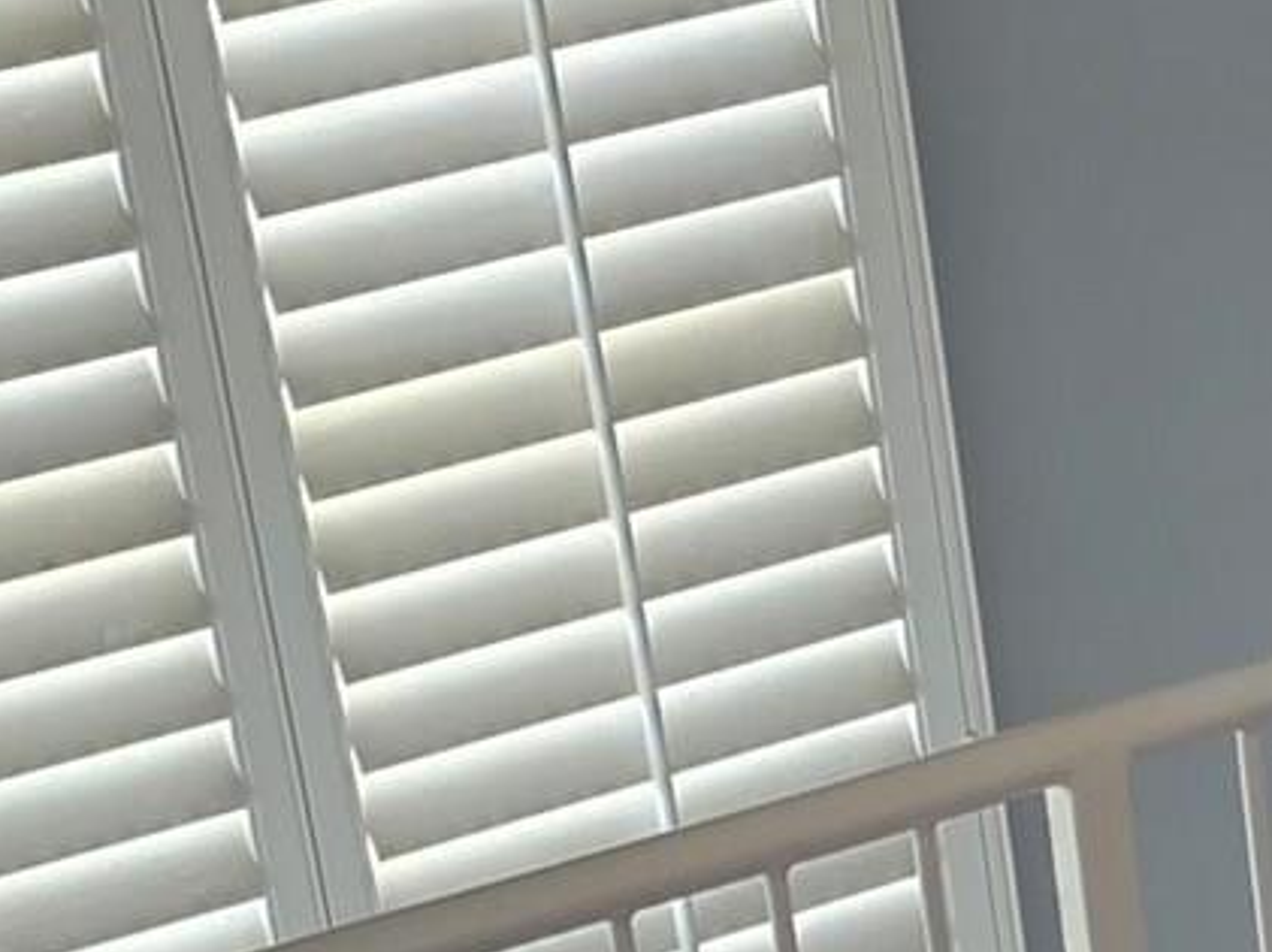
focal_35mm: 168
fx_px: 6168
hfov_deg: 11.4
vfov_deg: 8.6
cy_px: 1442
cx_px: 1728
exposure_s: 1/120
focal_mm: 6.3
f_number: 1.7
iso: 125
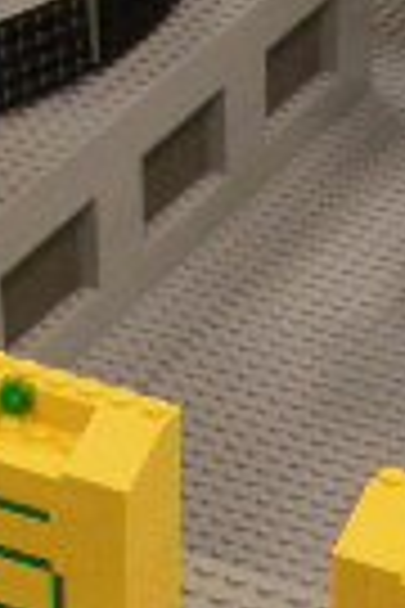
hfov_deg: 7.9
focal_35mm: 173
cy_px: 757
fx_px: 2919
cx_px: 364
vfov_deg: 11.6
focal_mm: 5.8
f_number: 2.6
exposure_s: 1/100
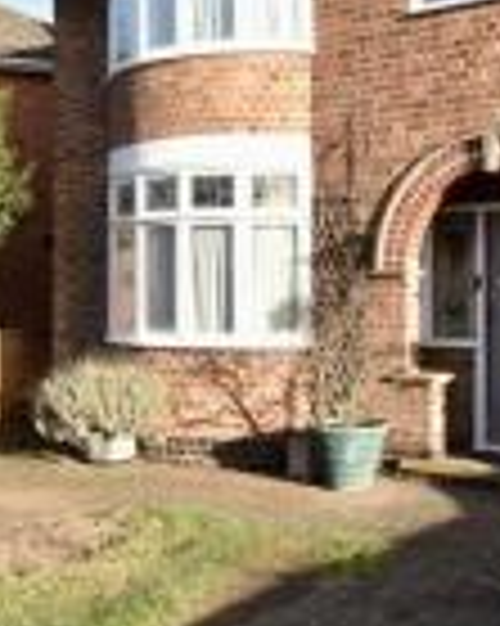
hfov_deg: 31.2
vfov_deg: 38.8
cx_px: 336
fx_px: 889
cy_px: 299
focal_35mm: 48
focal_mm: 10
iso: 800
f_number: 16
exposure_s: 1/200
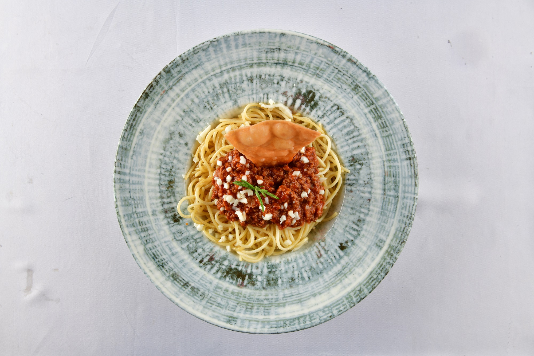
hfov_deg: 73.7
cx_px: 267
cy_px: 178
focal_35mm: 24
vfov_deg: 53.1
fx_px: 356
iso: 80
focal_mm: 24
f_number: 22
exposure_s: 1/160
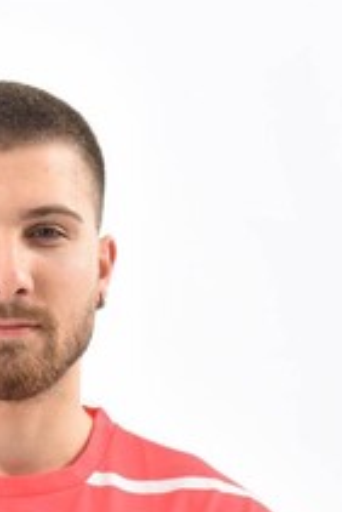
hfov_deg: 3.8
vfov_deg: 5.6
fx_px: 5150
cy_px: 743
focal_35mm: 362
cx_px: -5
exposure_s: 1/160
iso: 100
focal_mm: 102
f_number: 7.1
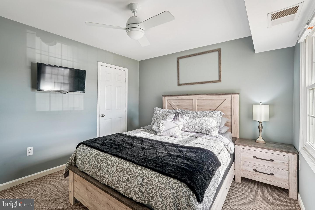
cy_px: 105
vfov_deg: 73.8
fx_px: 140
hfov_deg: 96.7
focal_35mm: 16
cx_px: 158
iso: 100
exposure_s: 1/4
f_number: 8
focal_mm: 16
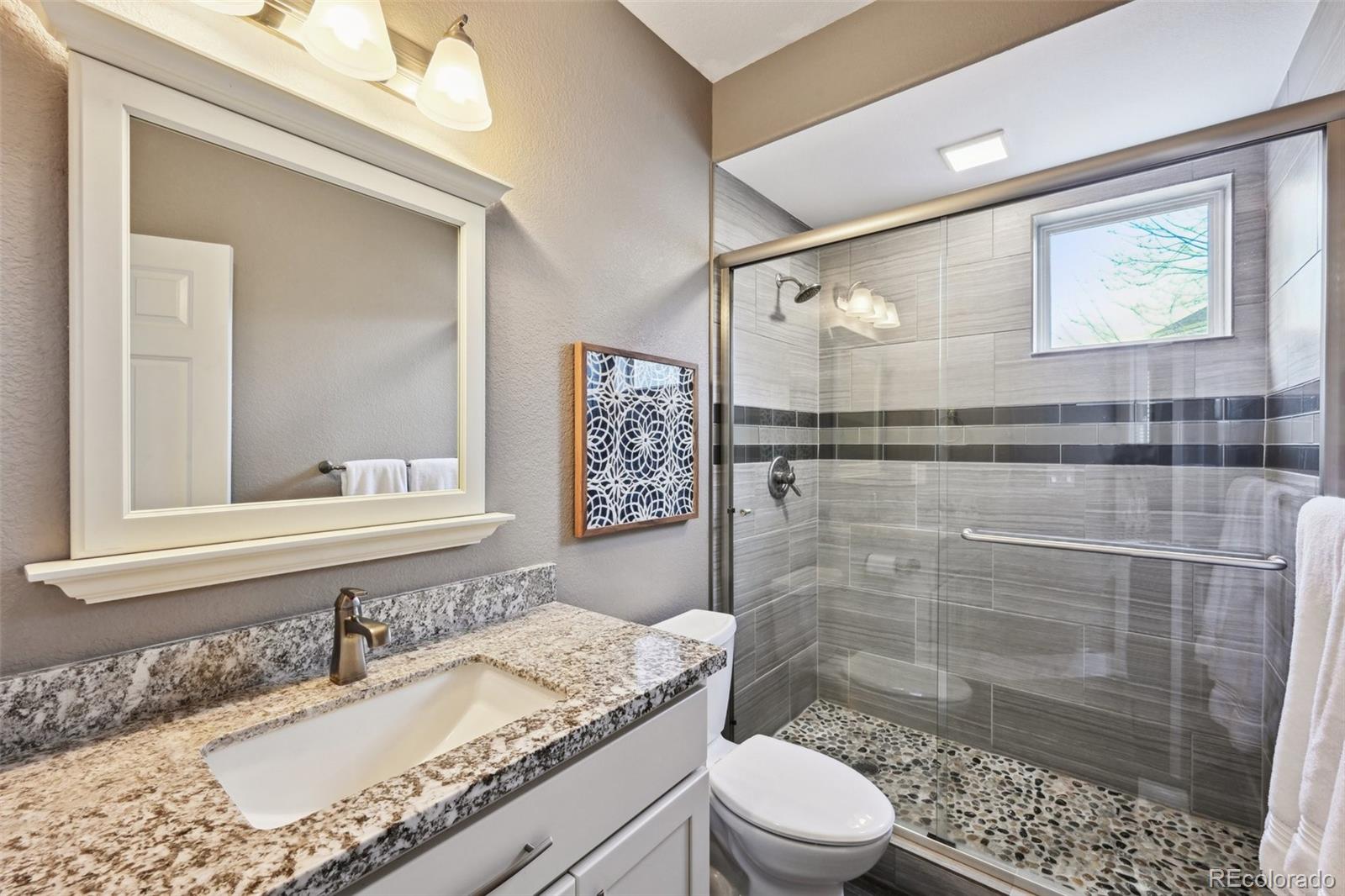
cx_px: 672
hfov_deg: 100.4
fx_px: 560
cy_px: 448
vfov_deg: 77.3
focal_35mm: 15
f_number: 11
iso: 400
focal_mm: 15
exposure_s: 1/10
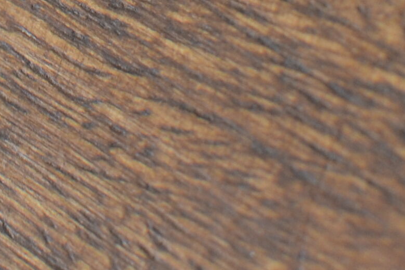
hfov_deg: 6.6
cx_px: 125
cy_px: -399
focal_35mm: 310
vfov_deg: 4.3
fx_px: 3485
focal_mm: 35
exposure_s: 1/80
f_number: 4.5
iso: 400
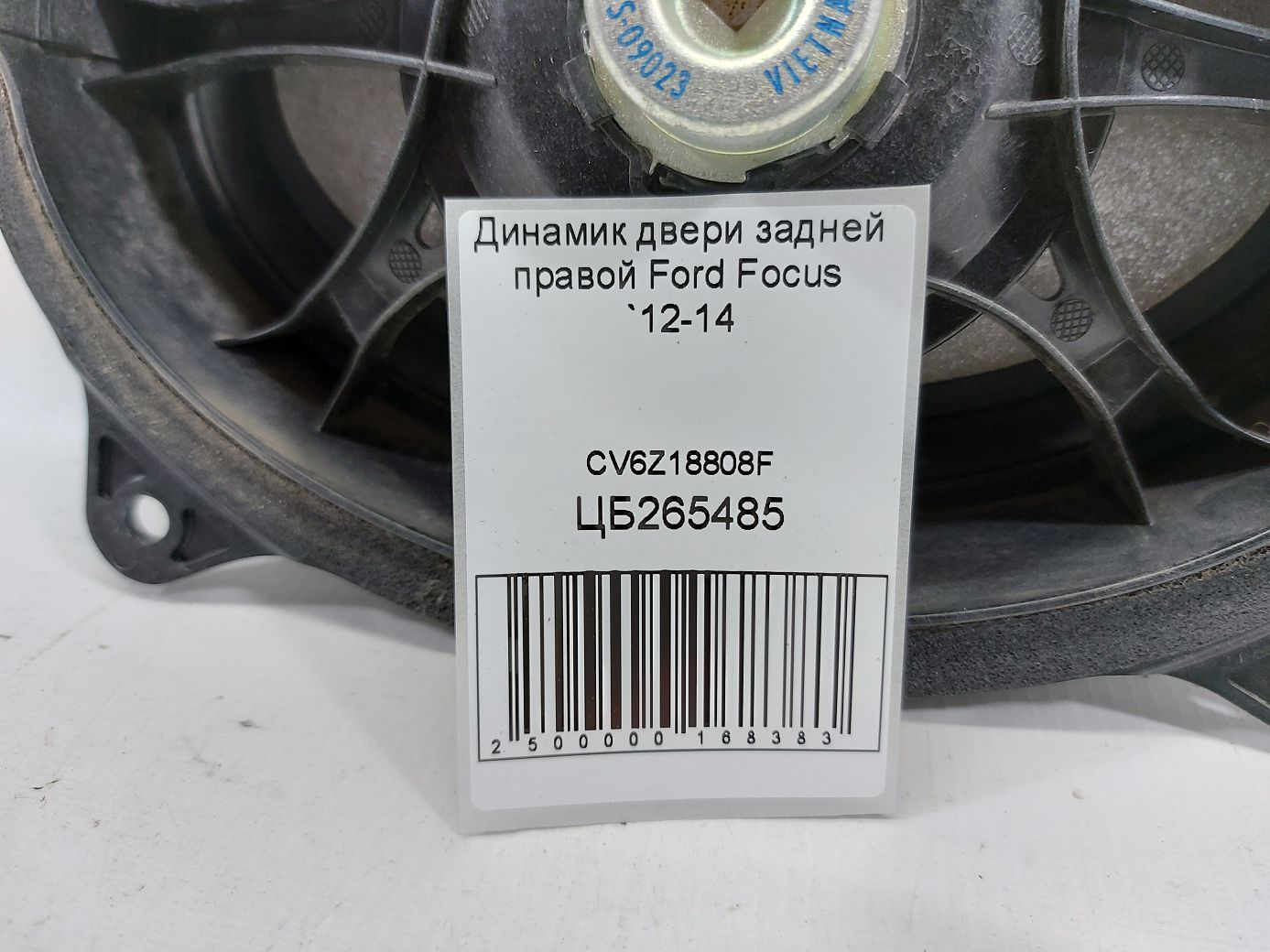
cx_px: 635
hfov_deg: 71.6
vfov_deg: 56.8
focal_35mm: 24
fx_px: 880
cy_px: 476
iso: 80
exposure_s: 1/50
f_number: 1.8
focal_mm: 5.23
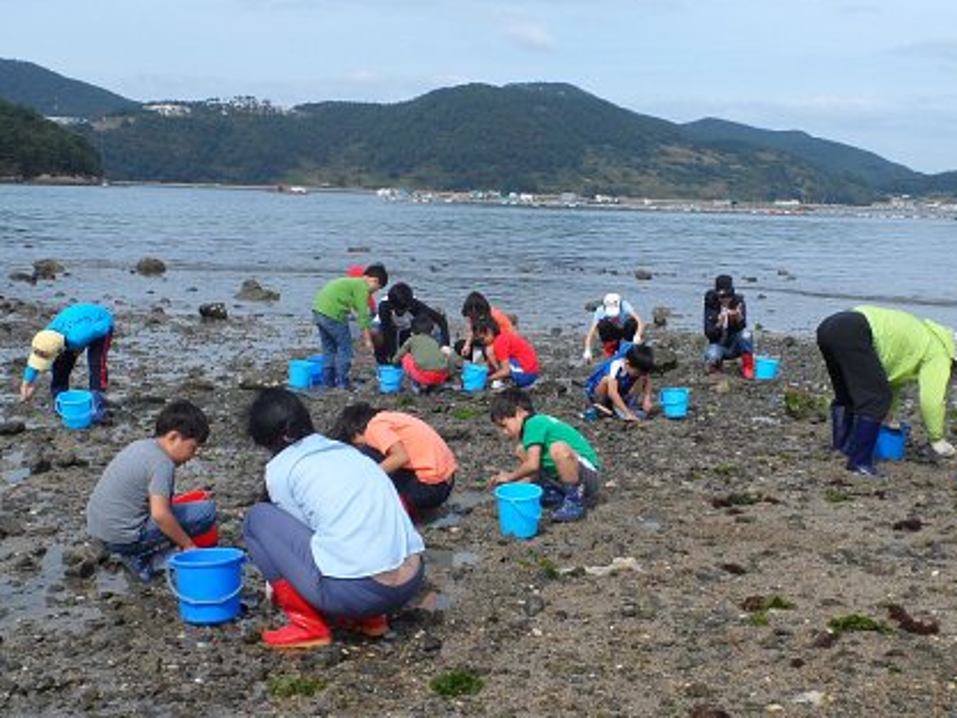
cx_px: 574
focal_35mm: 46
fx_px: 1272
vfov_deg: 31.5
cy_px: 427
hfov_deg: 41.0
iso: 80
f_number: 4.8
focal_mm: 5.3
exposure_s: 1/500
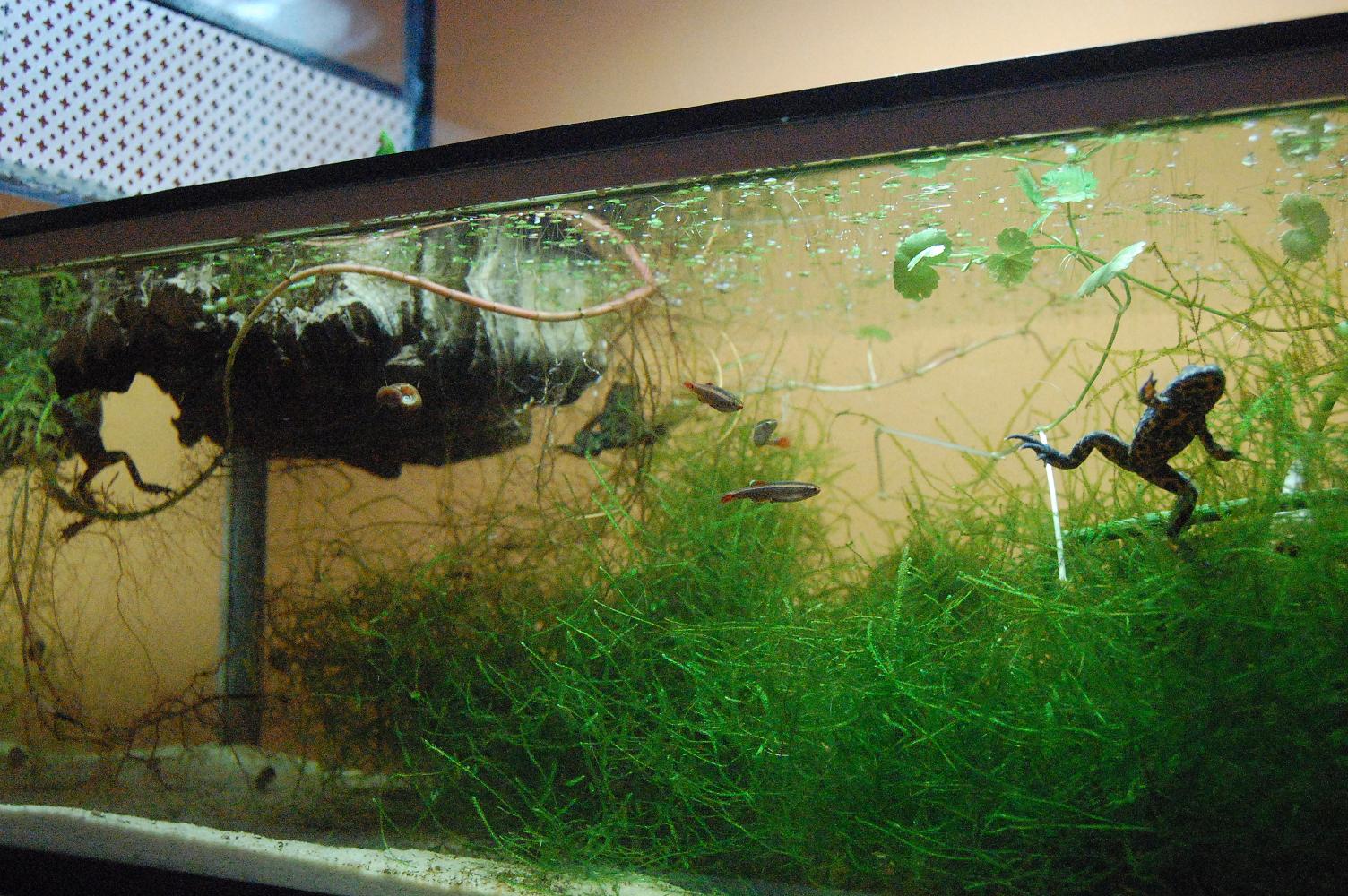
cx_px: 674
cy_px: 448
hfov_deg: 43.6
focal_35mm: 45
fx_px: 1683
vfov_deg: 29.8
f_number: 5.6
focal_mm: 30
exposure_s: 1/60
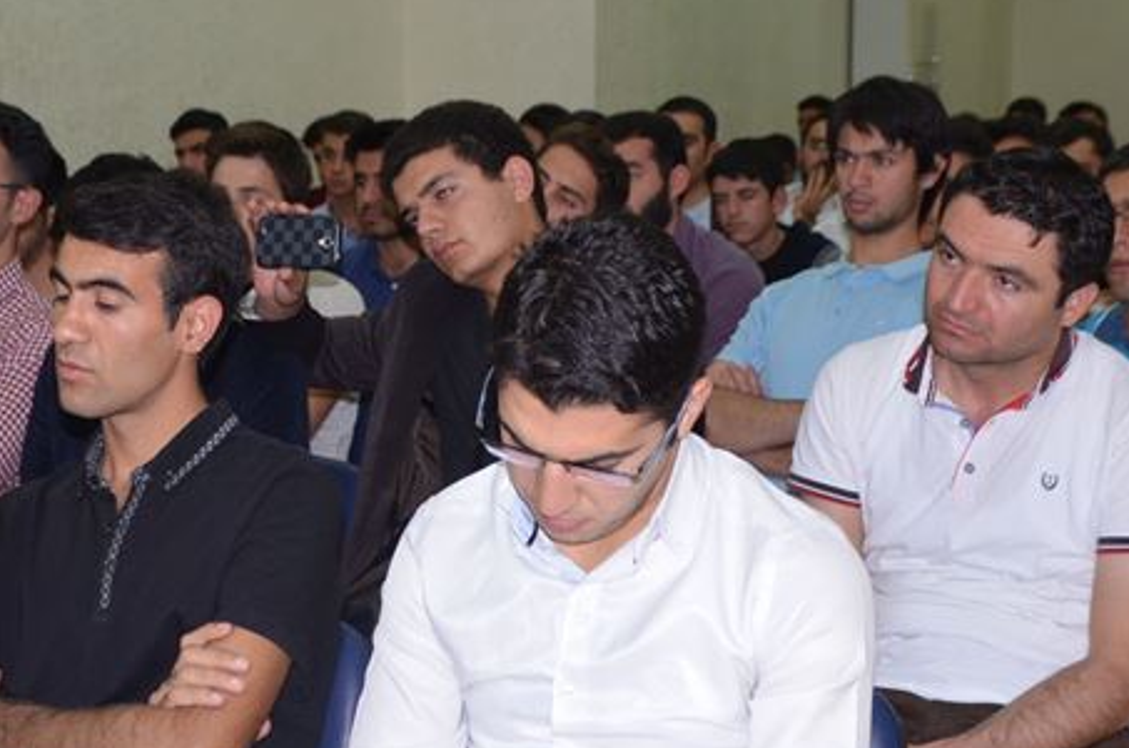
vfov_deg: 17.1
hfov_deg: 25.7
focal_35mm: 79
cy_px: 203
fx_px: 2472
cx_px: 471
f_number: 4.2
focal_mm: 34
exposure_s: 1/60
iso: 1250
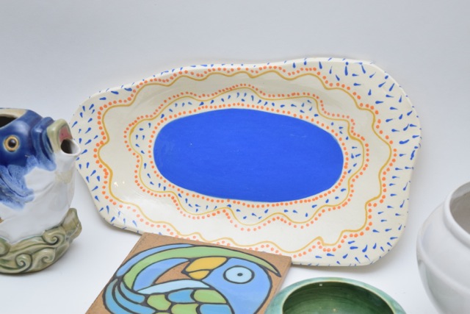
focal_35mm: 82
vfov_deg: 16.6
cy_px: 157
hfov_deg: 24.6
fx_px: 1077
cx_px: 235
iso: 800
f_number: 5.6
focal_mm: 55
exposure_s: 1/125
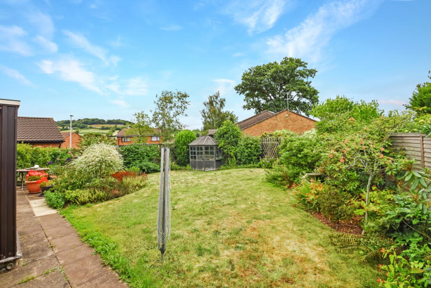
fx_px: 180
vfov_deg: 77.3
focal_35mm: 15
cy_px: 144
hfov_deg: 100.4
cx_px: 216
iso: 125
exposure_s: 1/250
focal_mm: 10
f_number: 8
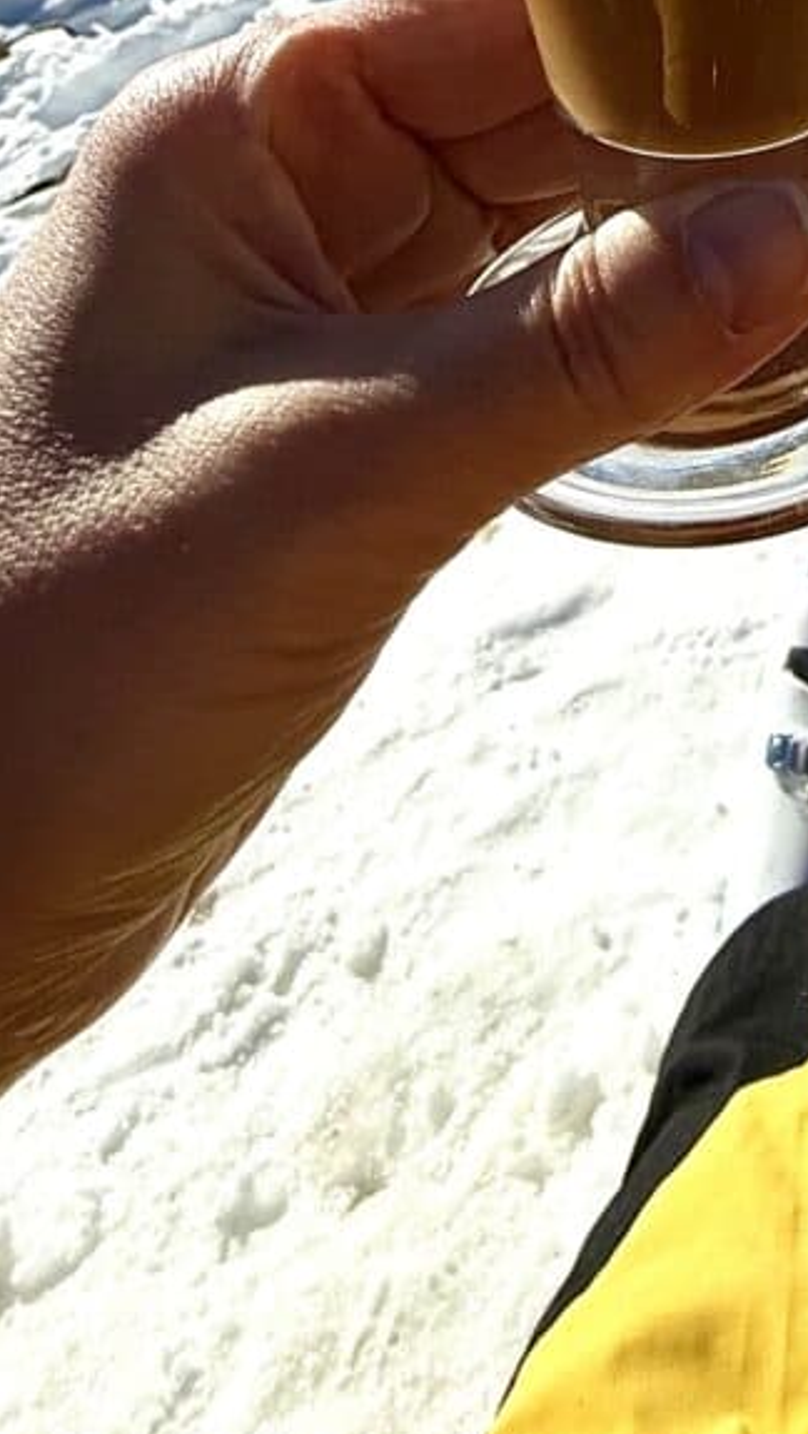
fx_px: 1560
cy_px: -470
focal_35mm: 41
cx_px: 963
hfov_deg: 26.0
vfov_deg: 33.9
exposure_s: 1/3663
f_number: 2.2
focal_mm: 2.22
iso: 50
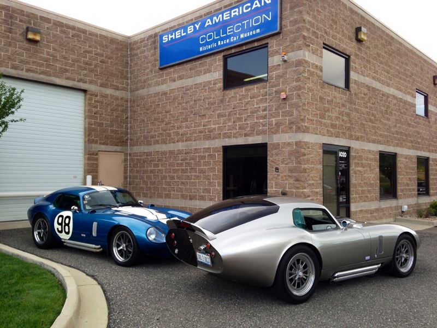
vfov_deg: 42.9
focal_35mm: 33
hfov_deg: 55.4
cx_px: 218
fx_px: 417
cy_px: 164
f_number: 2.4
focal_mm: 4.13
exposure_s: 1/287
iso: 50
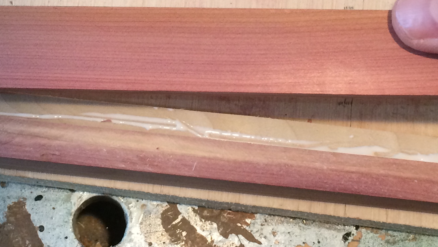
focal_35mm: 78
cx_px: 146
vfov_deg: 15.4
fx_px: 906
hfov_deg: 27.0
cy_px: 43
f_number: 2.2
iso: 125
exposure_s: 1/30
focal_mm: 4.15
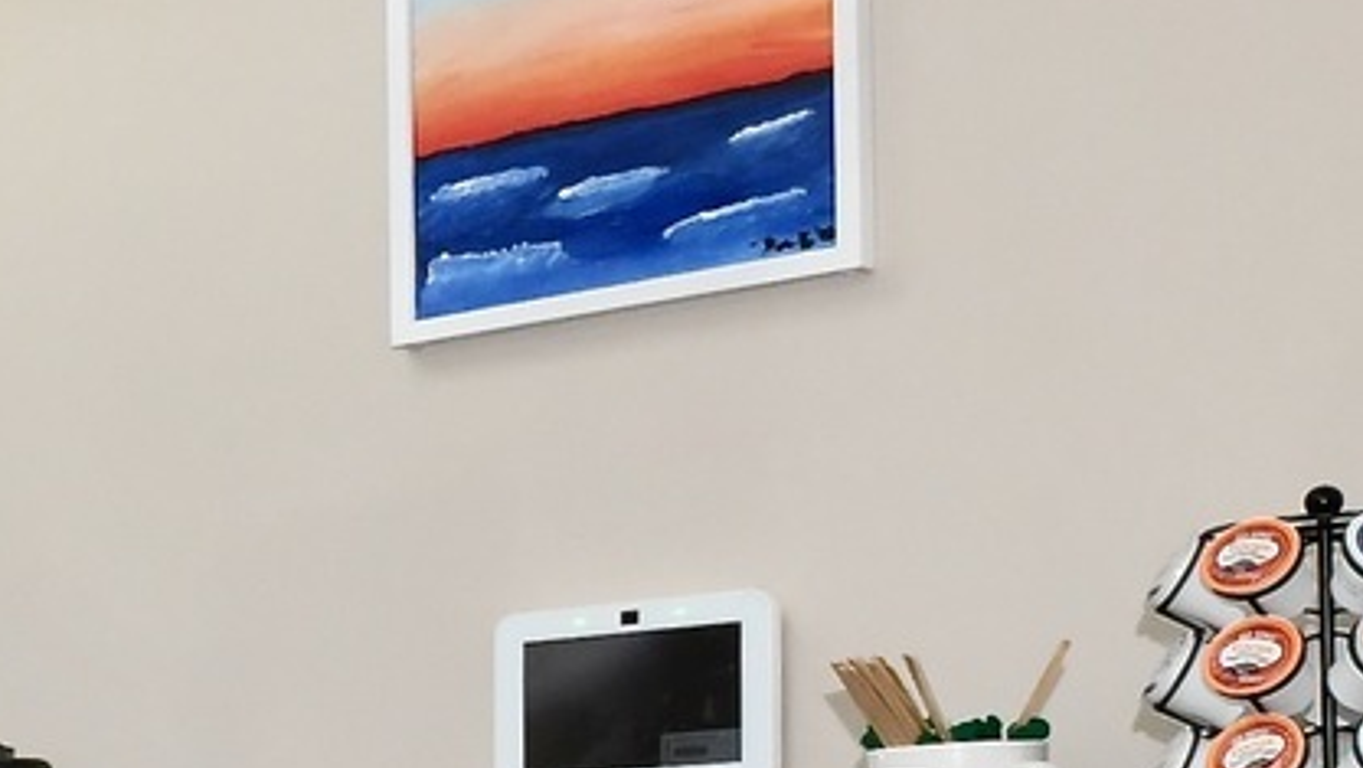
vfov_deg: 10.8
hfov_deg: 14.8
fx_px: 3905
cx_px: -1638
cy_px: 1180
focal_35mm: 108
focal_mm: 14
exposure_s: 1/250
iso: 640
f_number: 9
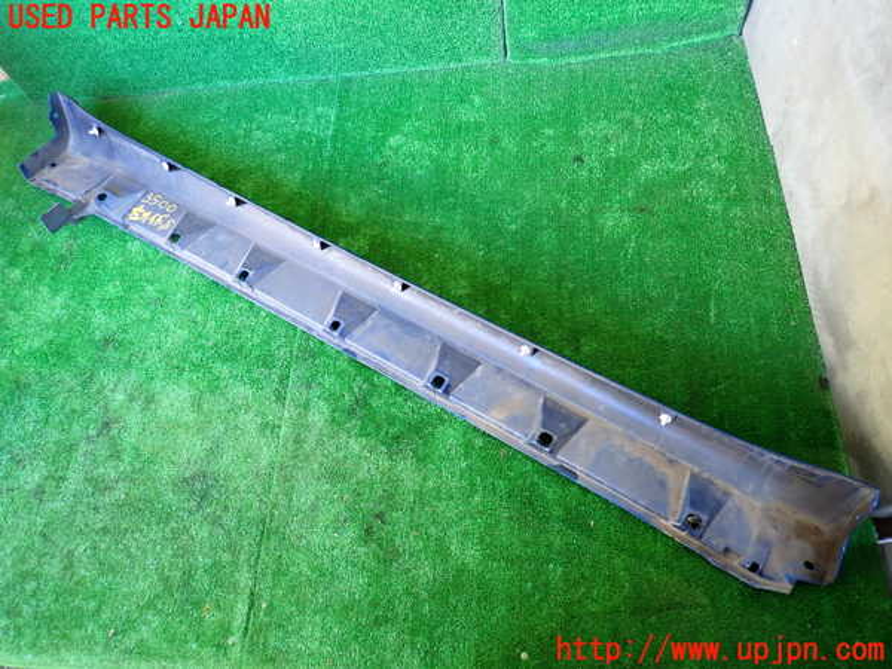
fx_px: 644
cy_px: 334
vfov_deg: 54.9
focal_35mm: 25
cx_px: 446
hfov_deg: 69.4
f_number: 2
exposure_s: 1/30
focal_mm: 4.5
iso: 250
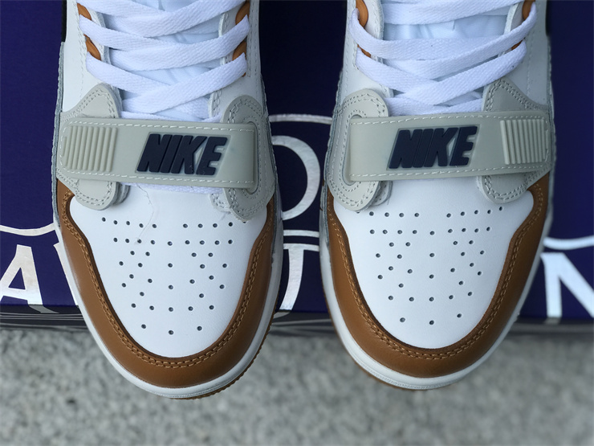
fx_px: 978
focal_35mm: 57
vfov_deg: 25.7
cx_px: 297
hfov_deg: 33.8
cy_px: 223
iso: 20
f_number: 2.8
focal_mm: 6.6
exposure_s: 1/479
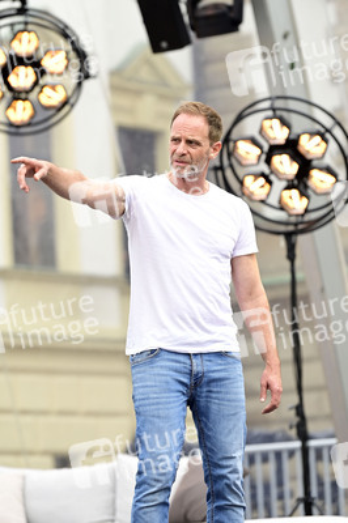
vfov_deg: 11.8
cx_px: 174
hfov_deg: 7.8
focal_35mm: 175
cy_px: 262
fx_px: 2542
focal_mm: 175
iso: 320
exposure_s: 1/200
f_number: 4
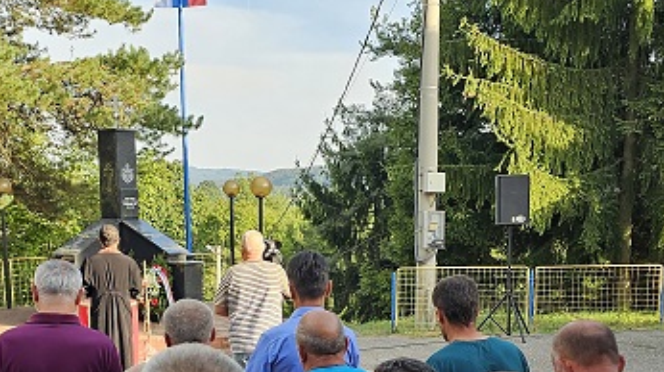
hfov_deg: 36.0
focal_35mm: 58
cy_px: 357
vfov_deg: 20.1
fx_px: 1020
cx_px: 334
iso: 20
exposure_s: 1/180
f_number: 1.7
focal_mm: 6.3
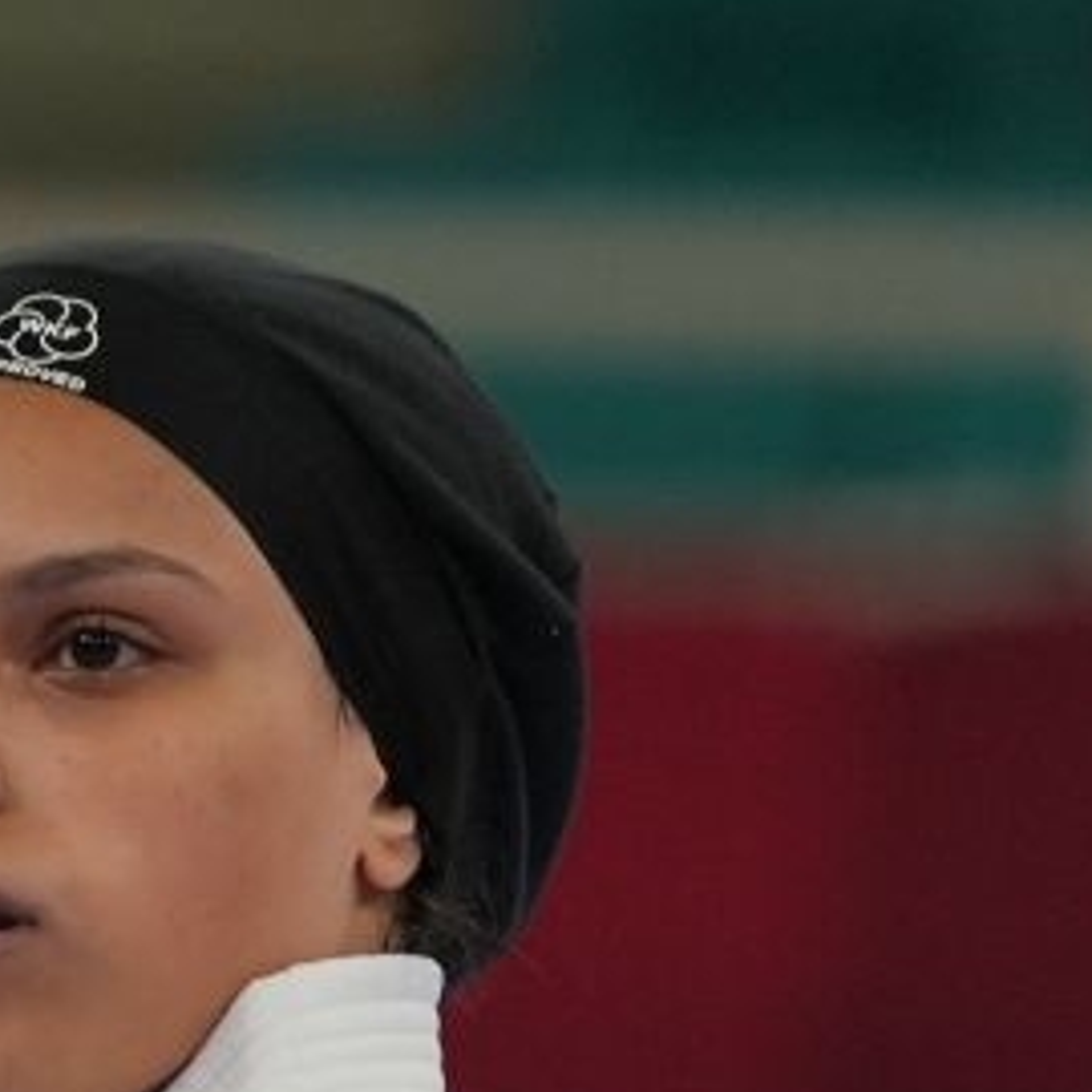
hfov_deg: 1.0
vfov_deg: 1.0
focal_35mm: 1699
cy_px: 1897
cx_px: -845
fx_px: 60638
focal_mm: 200
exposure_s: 1/1000
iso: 400
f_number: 2.8
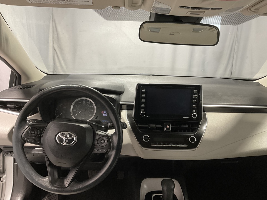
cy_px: 100
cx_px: 134
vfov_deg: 48.2
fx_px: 224
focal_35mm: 29
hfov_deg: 61.7
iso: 125
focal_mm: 3
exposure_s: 1/60
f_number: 1.8
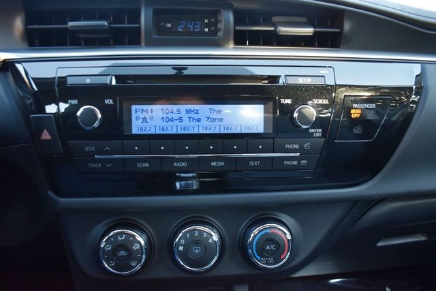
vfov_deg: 48.0
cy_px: 146
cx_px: 218
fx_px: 327
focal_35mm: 27
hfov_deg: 67.4
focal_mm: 18
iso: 900
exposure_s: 1/125
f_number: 3.5
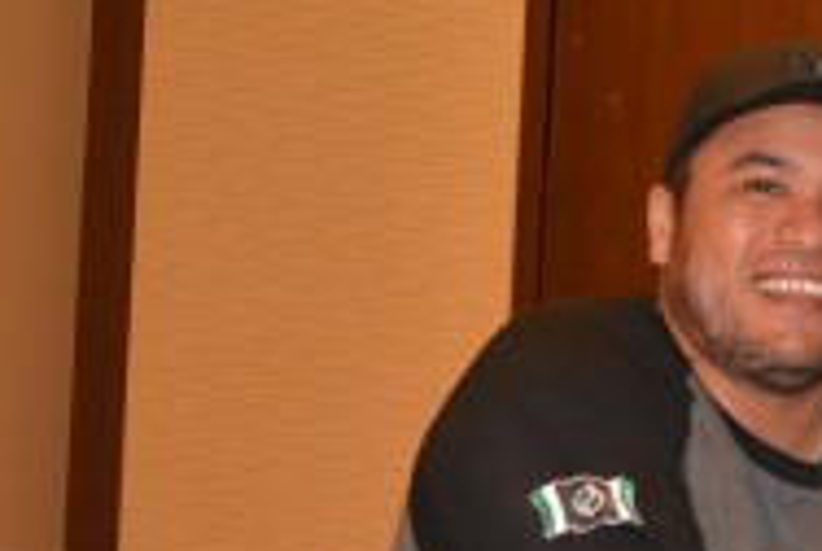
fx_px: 3268
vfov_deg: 9.5
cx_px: 1115
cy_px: 717
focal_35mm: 143
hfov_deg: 13.7
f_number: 3.8
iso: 1600
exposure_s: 1/60
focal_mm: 25
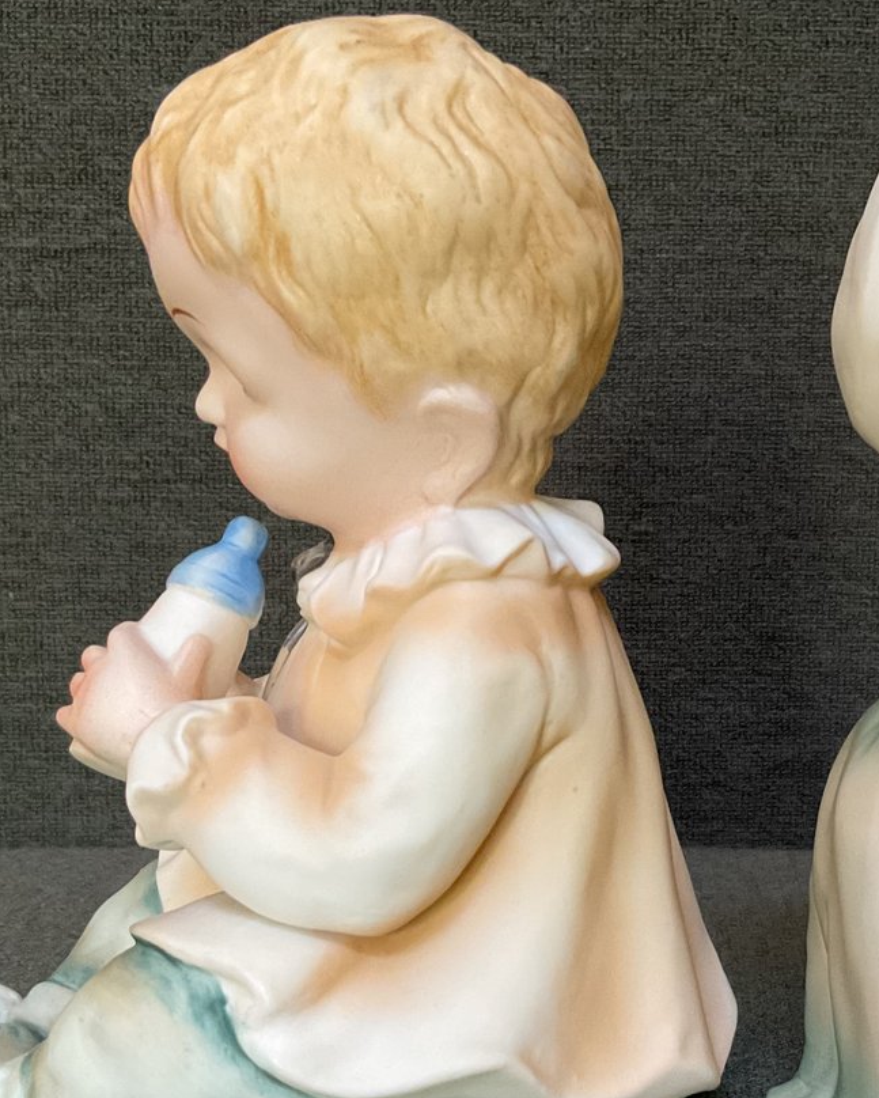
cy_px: 698
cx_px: 721
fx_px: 1723
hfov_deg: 28.0
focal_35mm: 53
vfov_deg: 35.1
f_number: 1.8
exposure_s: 1/60
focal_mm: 3
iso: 250
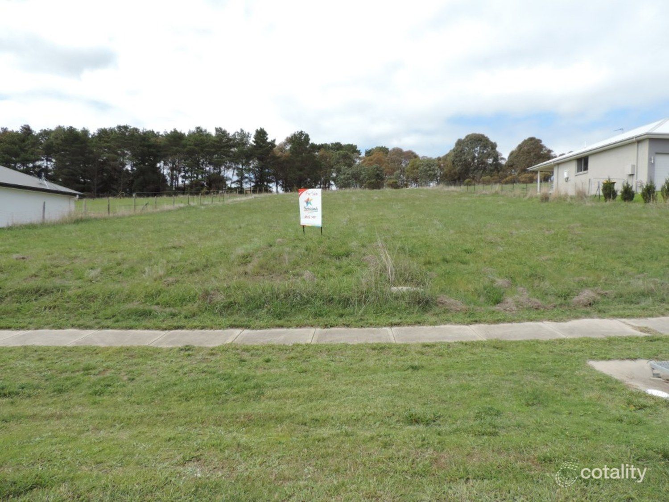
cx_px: 334
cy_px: 251
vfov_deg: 56.8
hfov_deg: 71.6
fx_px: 464
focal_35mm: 24
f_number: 3
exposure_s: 1/800
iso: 80
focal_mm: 4.3
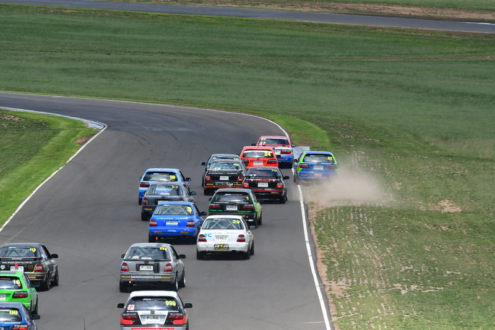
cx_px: 248
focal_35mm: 465
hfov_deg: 4.4
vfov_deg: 3.0
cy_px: 165
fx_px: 6396
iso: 320
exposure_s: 1/640
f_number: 10
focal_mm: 310
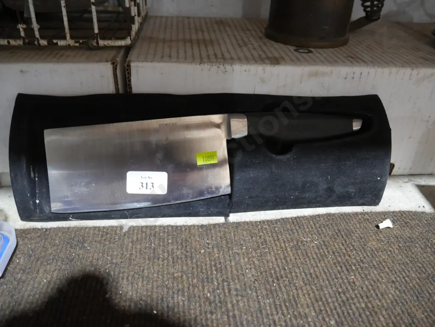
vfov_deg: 46.8
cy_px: 164
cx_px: 218
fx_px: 377
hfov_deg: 59.9
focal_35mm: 30
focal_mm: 15
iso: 1250
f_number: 3.6
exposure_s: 1/60
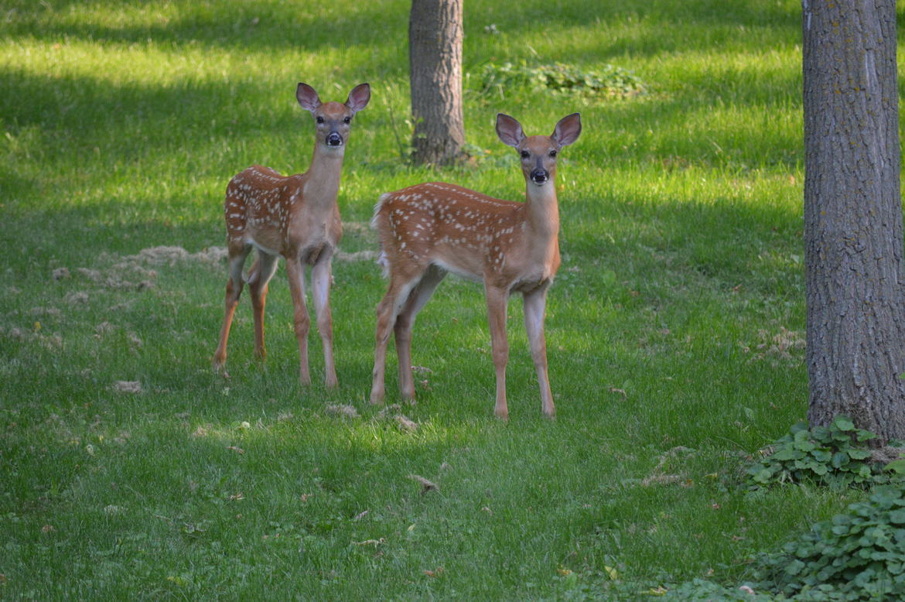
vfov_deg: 4.6
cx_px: 452
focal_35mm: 300
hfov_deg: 6.9
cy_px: 301
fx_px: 7535
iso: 1100
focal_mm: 200
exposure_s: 1/500
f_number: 5.6
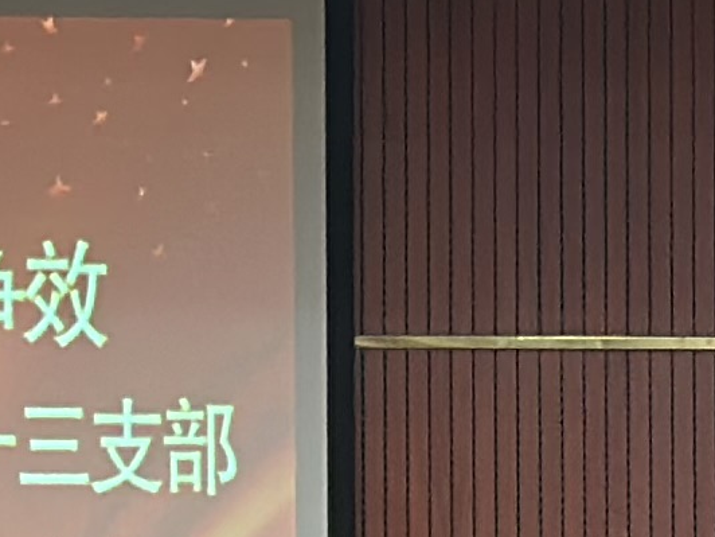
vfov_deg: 4.1
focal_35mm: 364
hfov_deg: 5.4
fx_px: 7518
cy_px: 793
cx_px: 794
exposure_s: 1/50
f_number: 1.78
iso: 160
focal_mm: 6.86
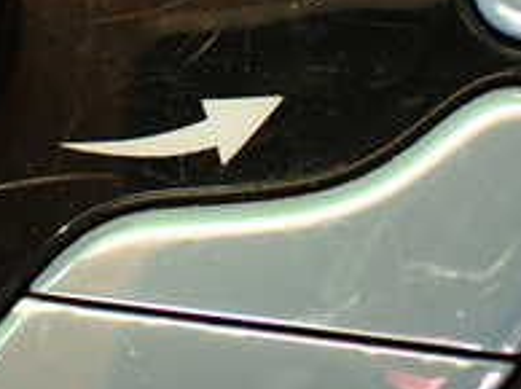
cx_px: 102
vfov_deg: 14.7
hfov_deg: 19.6
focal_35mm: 99
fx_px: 1488
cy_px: 11
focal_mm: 5.79
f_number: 2.4
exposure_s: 1/30
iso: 400
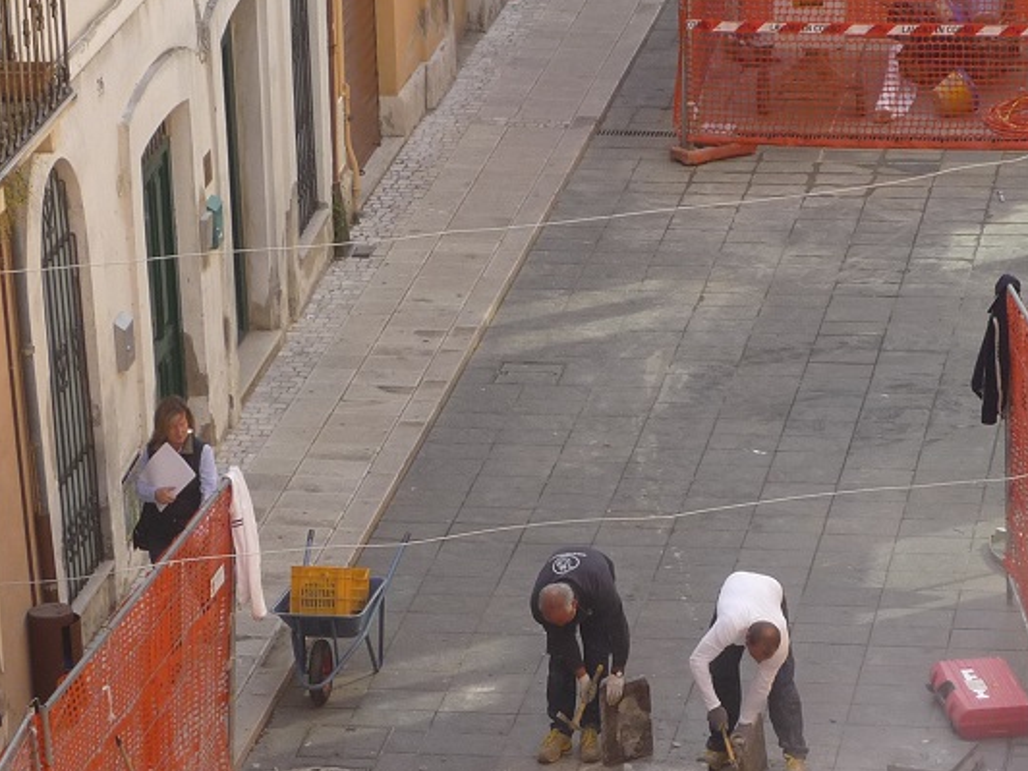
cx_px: 591
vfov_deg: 9.3
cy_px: 449
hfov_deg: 12.3
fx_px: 4752
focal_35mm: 160
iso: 100
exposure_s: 1/160
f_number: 4.4
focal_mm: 13.6
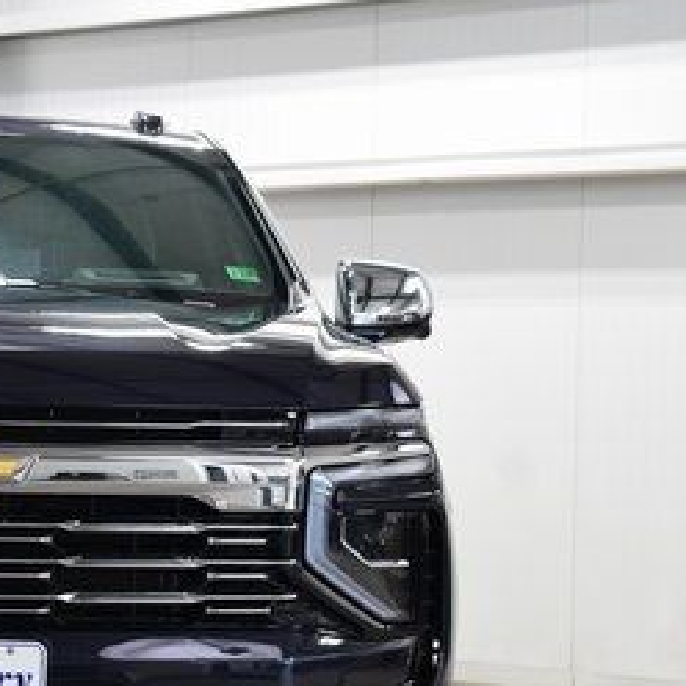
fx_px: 2803
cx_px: -41
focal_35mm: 125
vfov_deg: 13.9
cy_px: 524
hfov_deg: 13.7
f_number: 6.3
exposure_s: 1/15
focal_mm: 38
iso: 560
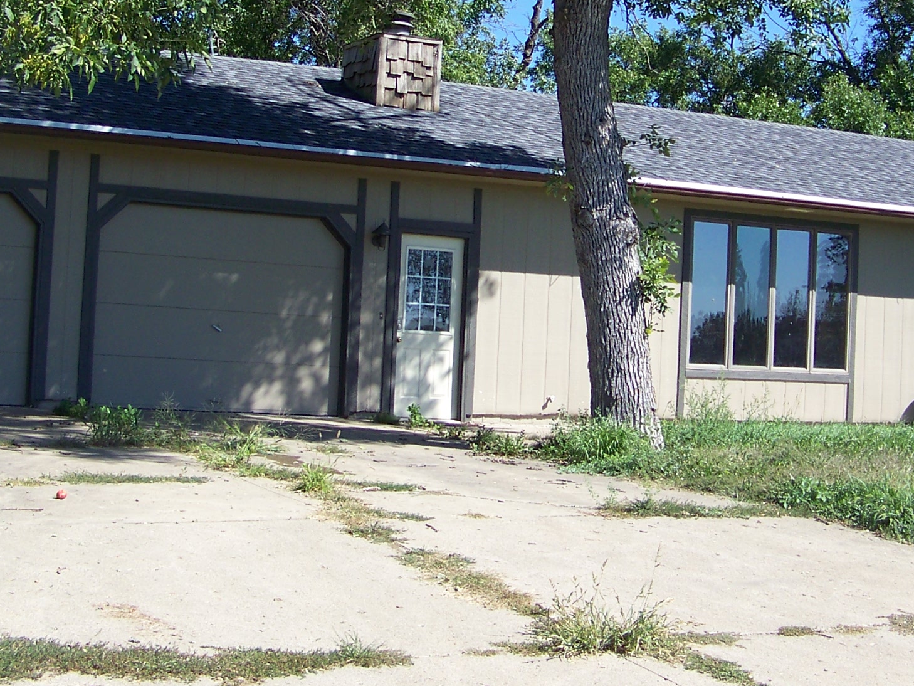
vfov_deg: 22.8
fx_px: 1690
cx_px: 496
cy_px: 217
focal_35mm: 64
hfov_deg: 30.2
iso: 64
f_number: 2.8
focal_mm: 5.85
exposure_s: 1/500
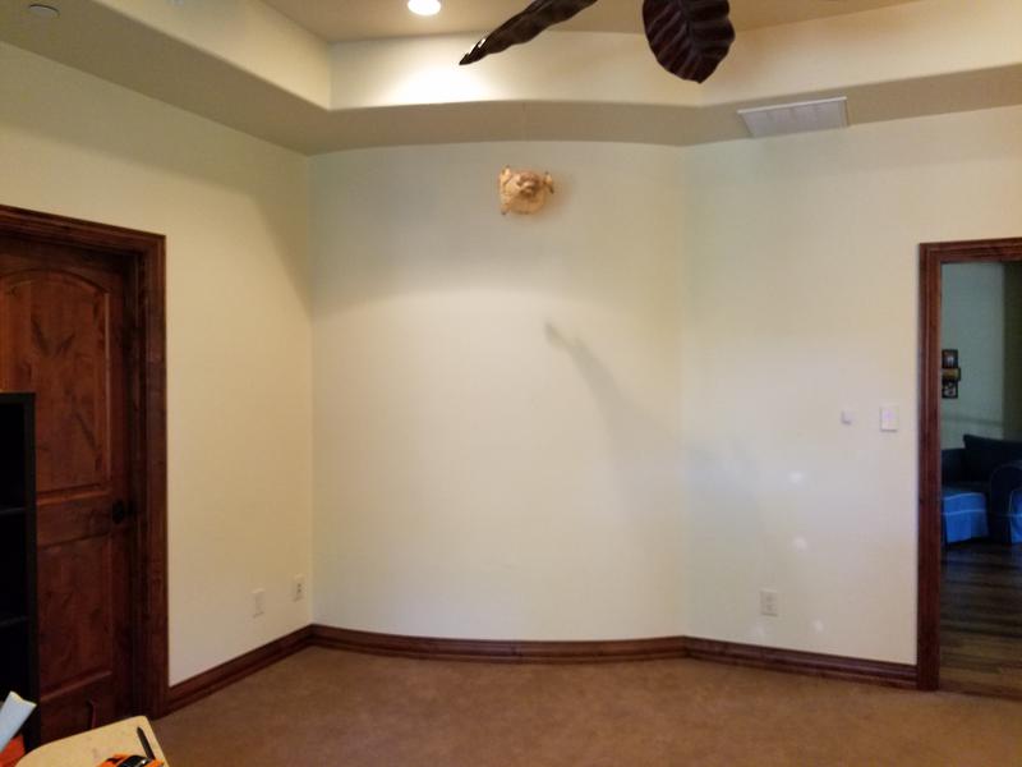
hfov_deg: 67.3
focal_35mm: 26
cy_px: 384
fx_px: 768
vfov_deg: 53.1
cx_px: 511
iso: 250
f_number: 1.7
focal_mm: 4.2
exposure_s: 1/24
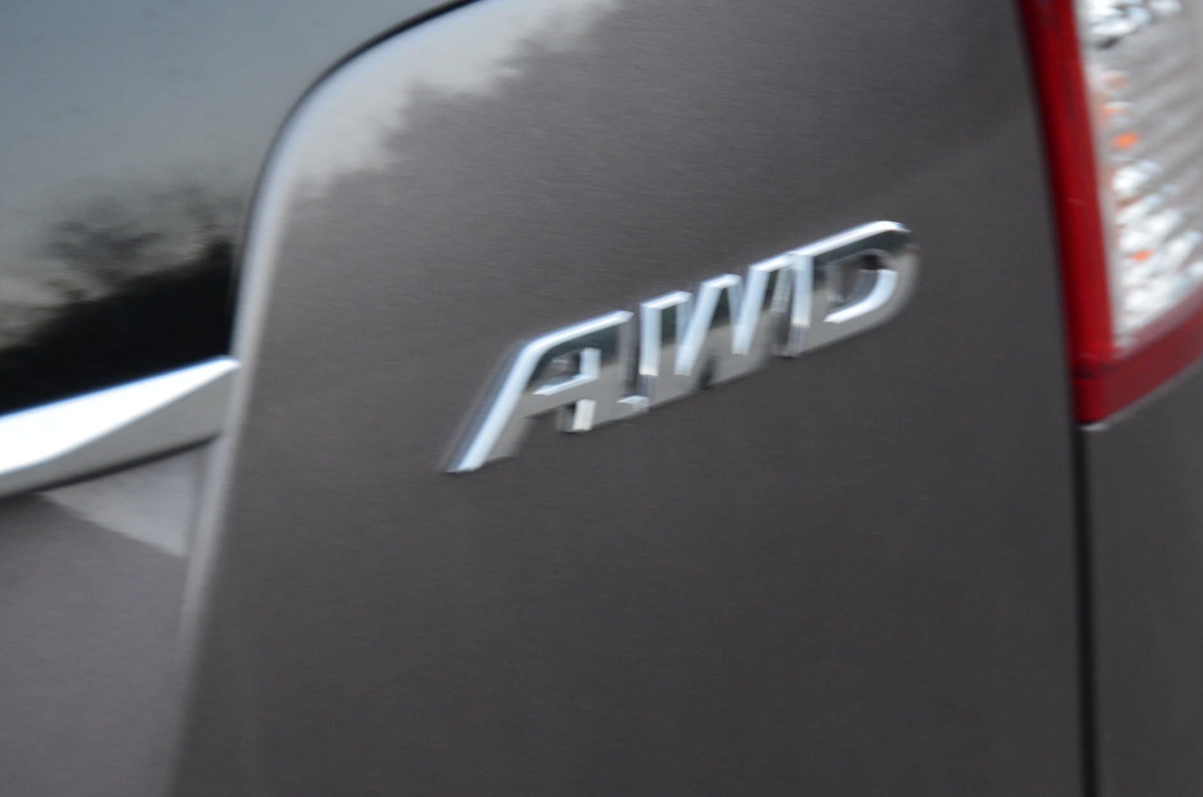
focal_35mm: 260
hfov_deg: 7.9
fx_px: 8671
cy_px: 332
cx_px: 658
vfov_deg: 5.3
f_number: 5.6
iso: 800
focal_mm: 130
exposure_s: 1/10
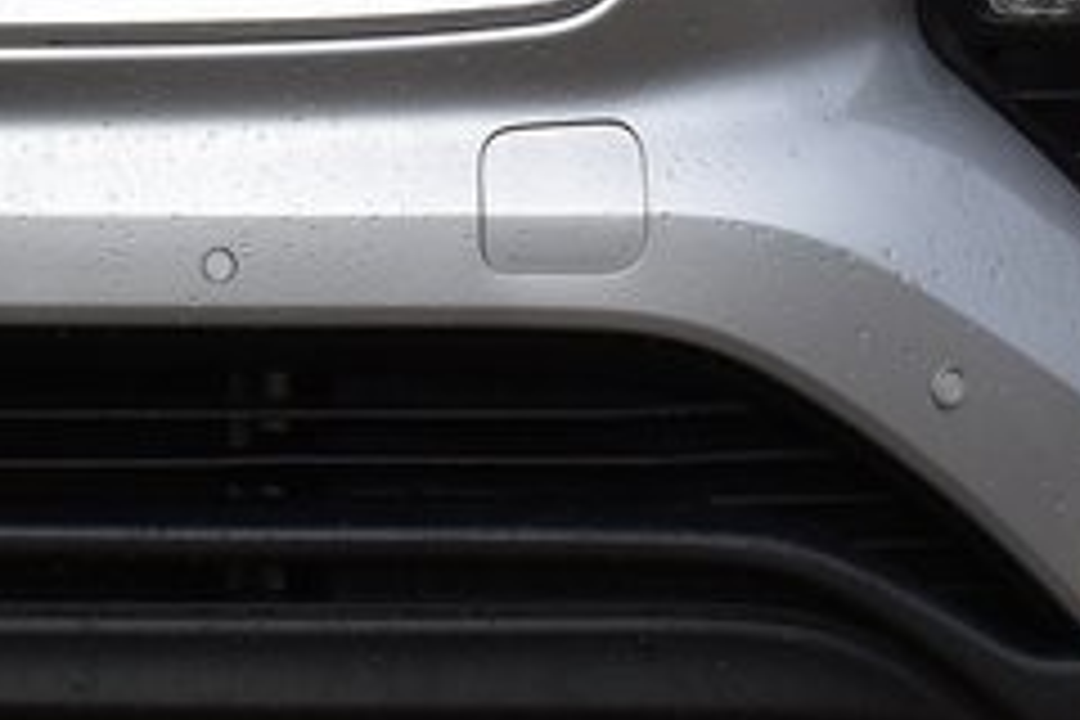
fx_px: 7679
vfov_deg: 5.3
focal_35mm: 256
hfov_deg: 7.9
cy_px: -250
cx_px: -441
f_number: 11
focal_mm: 40
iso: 400
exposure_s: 1/400
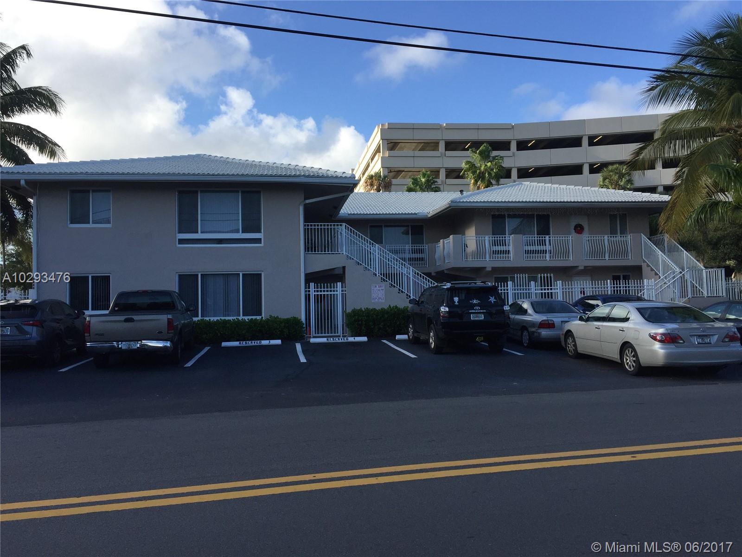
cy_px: 278
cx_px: 371
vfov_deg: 48.2
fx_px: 622
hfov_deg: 61.7
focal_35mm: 29
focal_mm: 4.15
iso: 32
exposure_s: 1/1236
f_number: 2.2
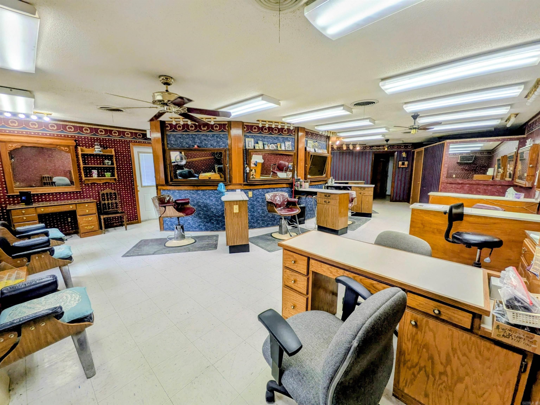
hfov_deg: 102.1
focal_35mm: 14
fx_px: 218
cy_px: 202
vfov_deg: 85.7
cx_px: 270
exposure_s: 1/120
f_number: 2.2
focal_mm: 1.85
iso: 40
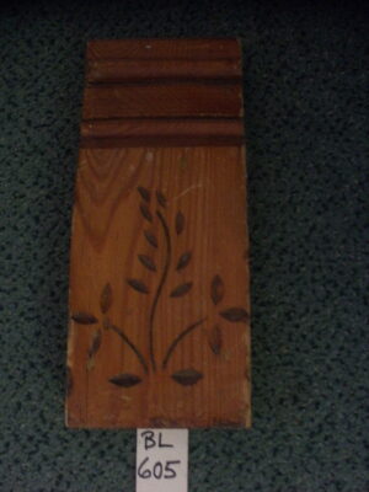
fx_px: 512
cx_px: 184
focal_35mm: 36
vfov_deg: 51.4
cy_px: 246
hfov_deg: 39.7
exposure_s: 1/4
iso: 400
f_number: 3.5
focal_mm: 6.3
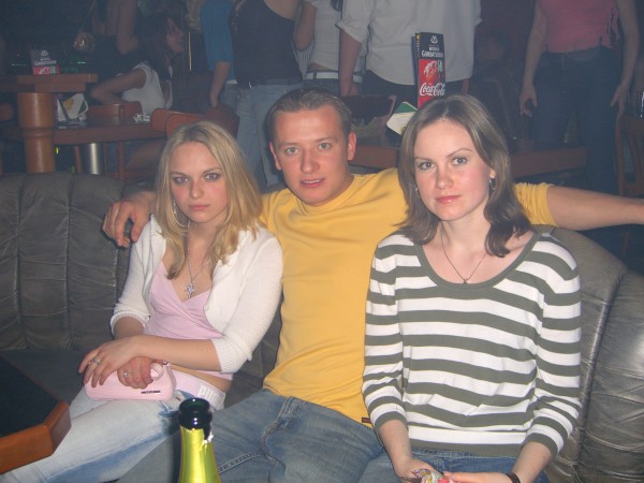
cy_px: 242
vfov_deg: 37.7
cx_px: 322
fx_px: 707
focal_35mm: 38
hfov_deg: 49.0
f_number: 2.8
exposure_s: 1/60
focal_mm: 7.9
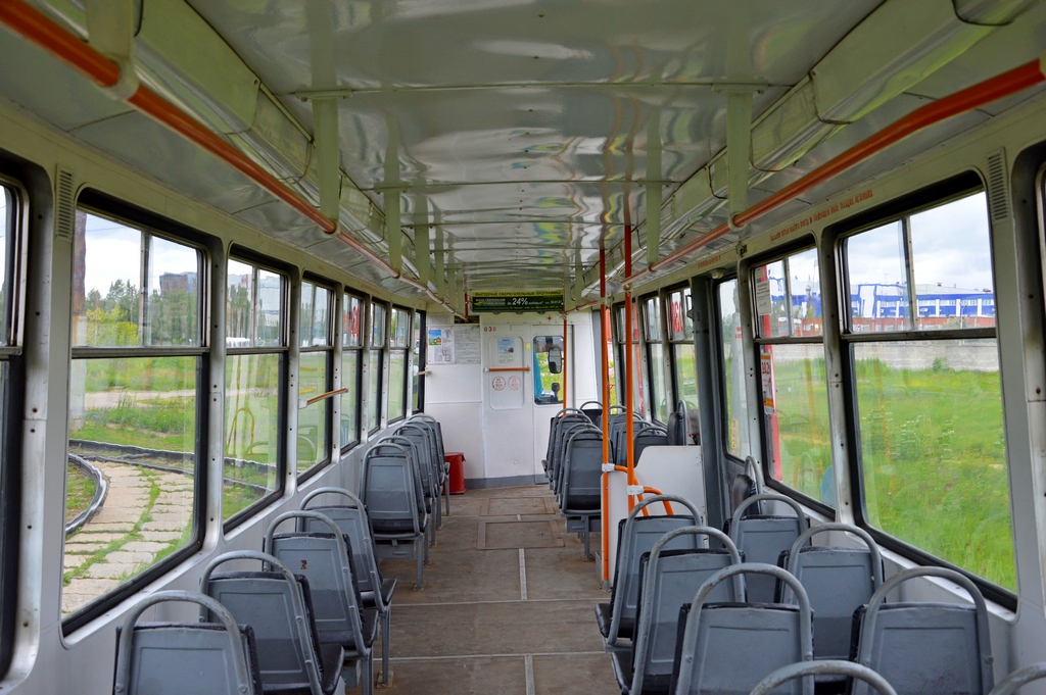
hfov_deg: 51.3
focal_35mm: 38
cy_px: 348
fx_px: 1089
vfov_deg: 35.4
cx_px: 523
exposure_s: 1/125
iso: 320
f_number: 5.6
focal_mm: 25
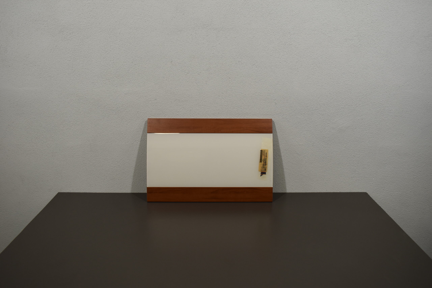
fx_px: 396
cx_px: 216
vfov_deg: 40.0
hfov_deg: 57.2
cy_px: 144
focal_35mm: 33
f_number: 5.6
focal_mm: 22
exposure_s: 1/125
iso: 280
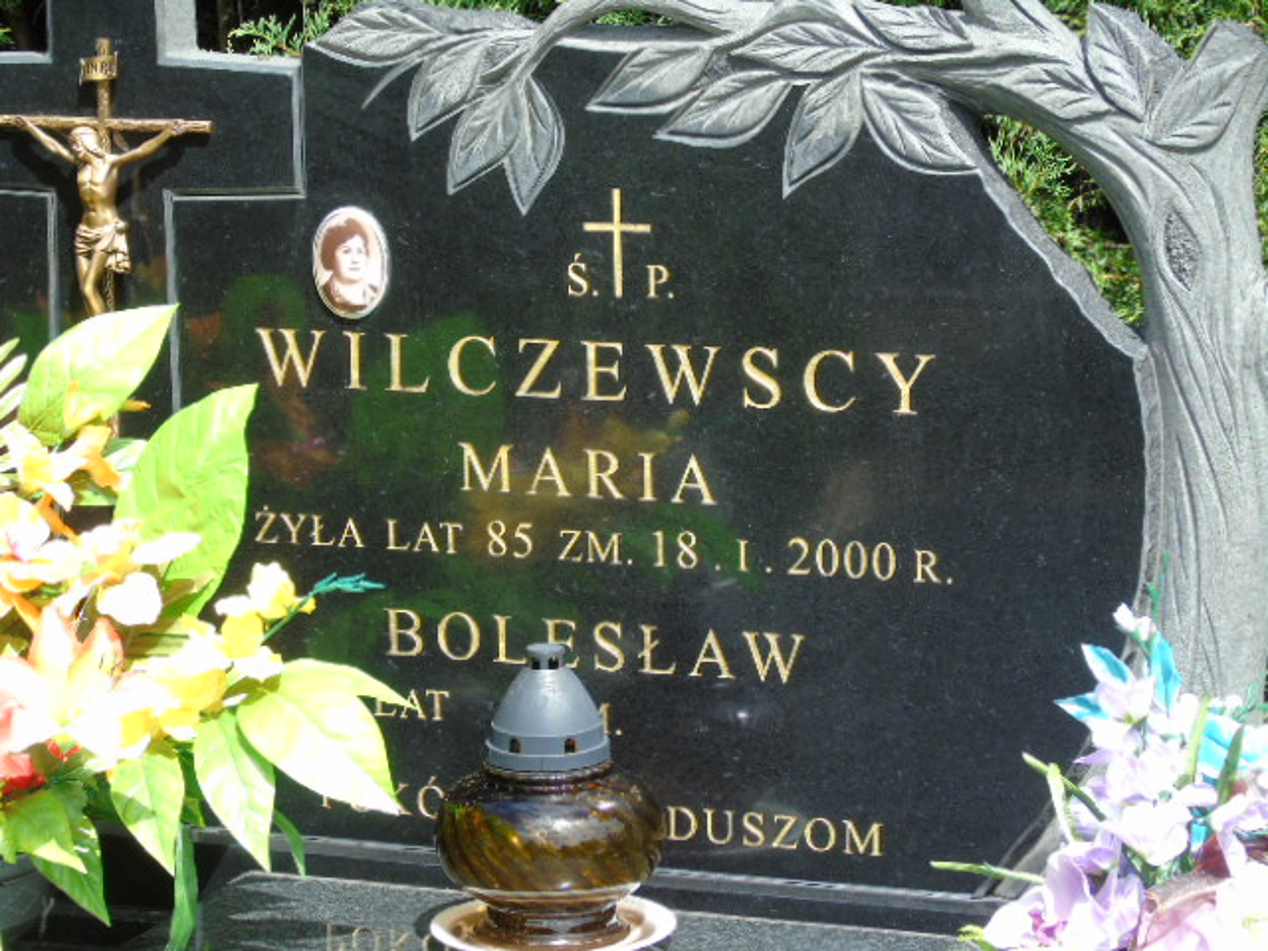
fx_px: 3956
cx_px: 634
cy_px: 476
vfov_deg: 13.7
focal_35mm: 108
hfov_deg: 18.2
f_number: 4.4
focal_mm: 19
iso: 80
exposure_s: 1/200
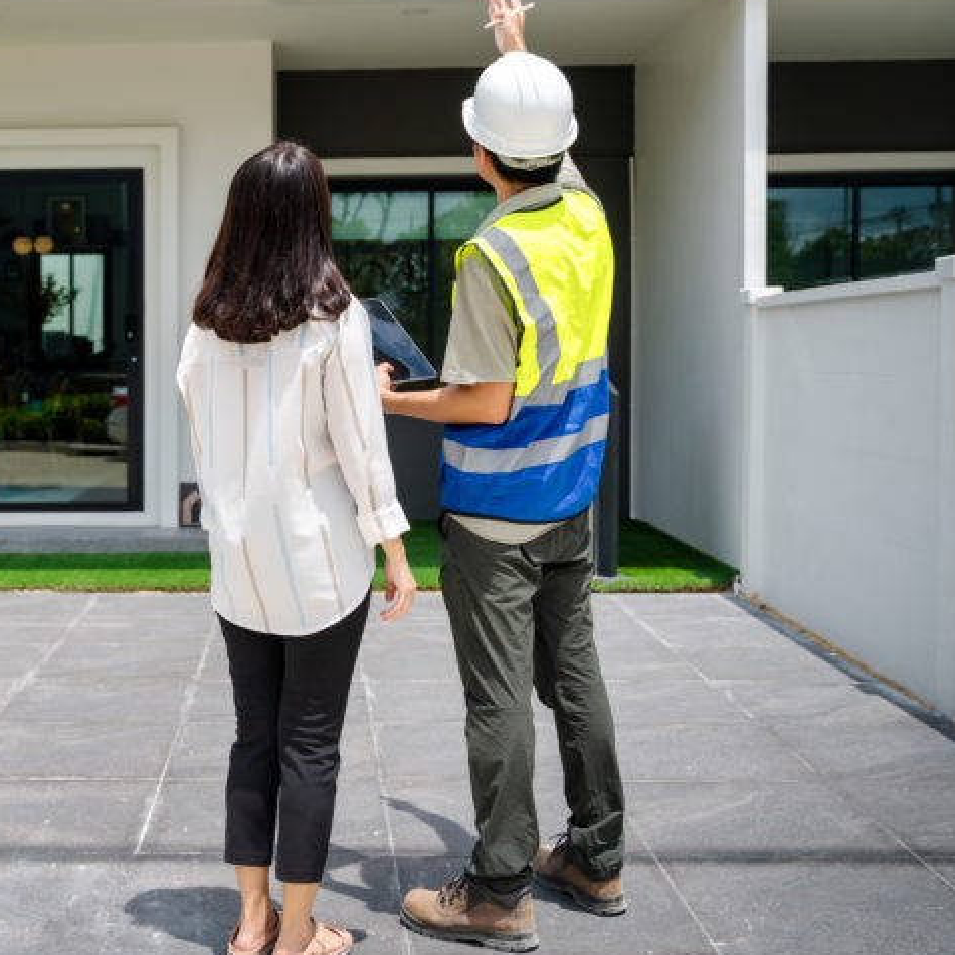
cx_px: -22
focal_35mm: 44
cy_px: 335
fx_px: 1373
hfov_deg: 34.5
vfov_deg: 38.0
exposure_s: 1/3200
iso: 160
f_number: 2.8
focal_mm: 24
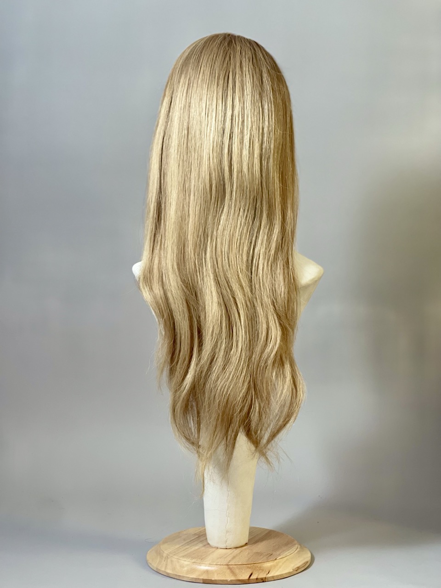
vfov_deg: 30.3
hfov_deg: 22.9
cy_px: 294
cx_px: 220
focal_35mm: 64
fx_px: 1087
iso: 80
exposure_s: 1/121
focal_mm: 7.5
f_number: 2.2
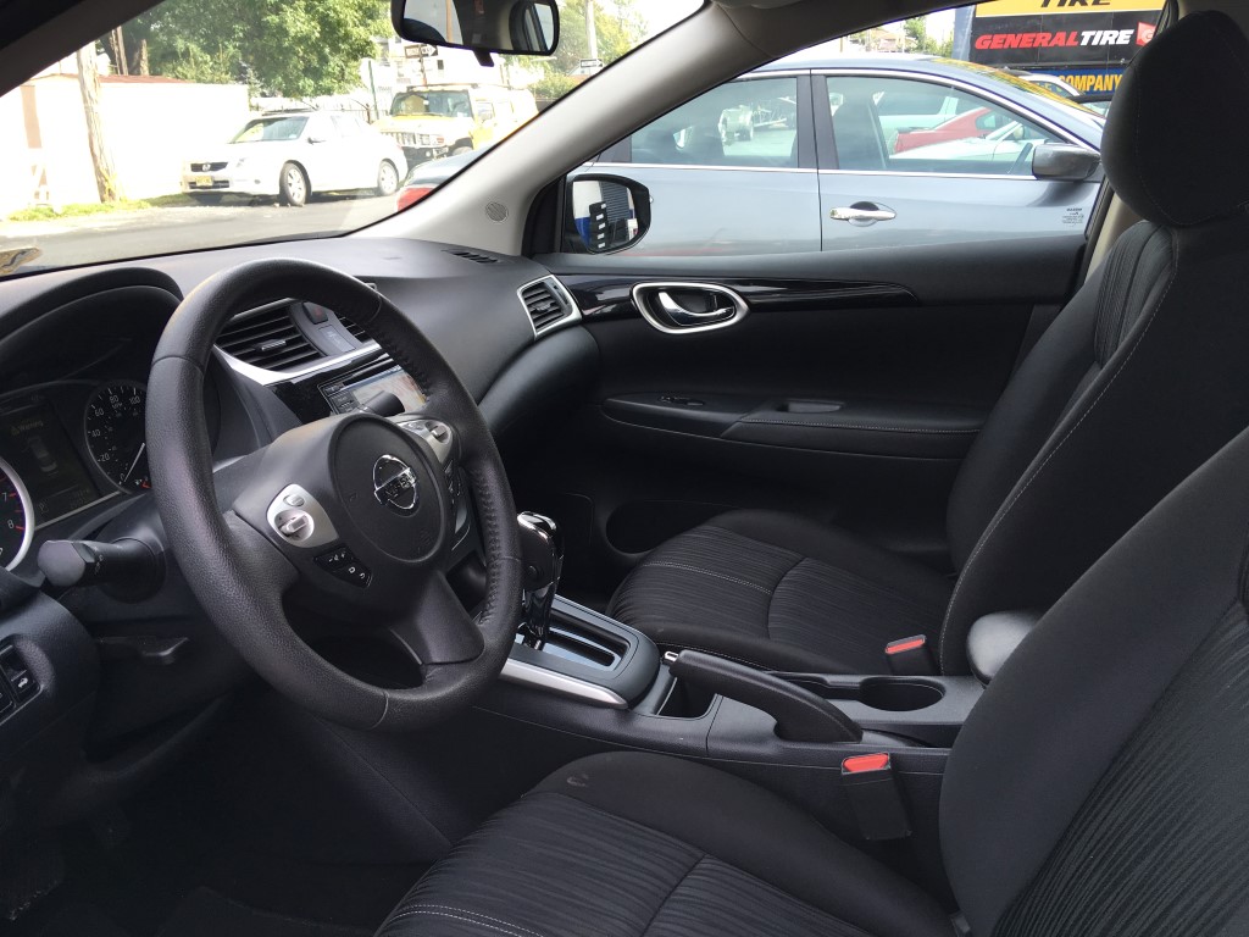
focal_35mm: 29
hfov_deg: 61.7
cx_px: 624
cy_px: 468
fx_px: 1046
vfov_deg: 48.2
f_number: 2.2
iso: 25
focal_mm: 4.15
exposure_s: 1/120
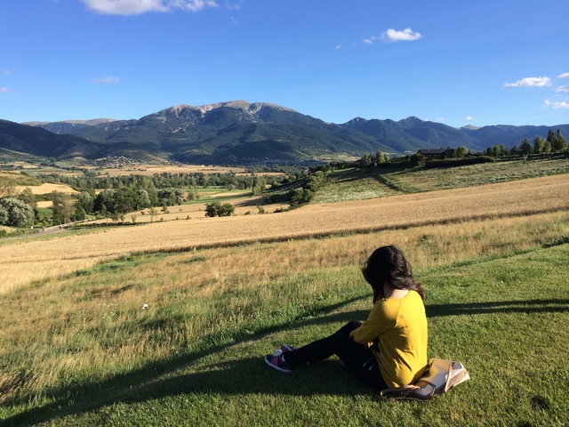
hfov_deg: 60.0
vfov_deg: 46.8
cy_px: 214
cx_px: 284
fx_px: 493
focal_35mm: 30
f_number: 2.2
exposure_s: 1/1368
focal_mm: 4.12
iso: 32
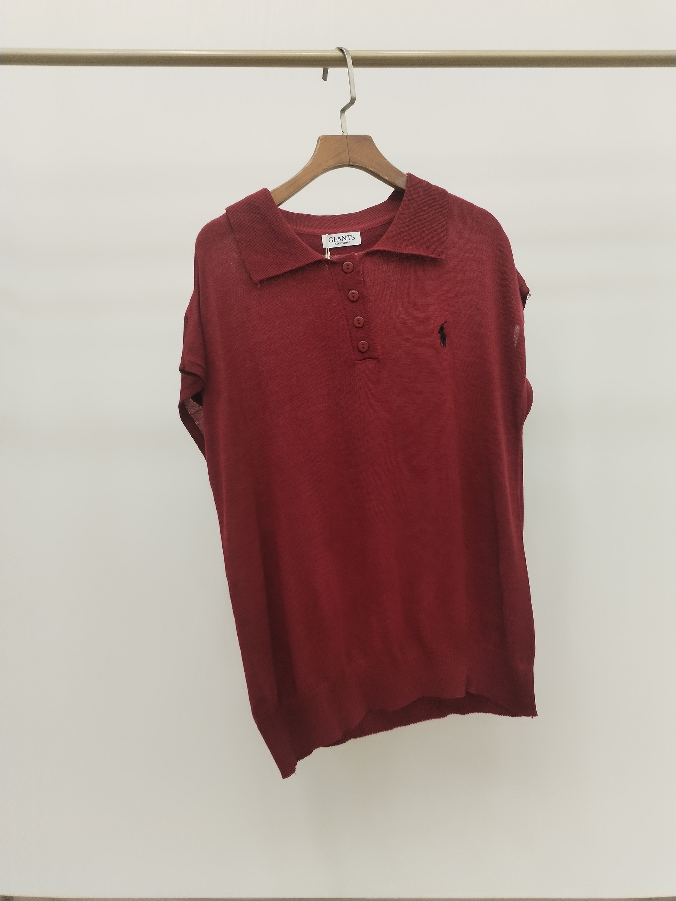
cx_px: 338
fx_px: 755
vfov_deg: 61.7
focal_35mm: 29
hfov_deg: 48.2
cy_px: 450
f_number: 1.8
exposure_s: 1/60
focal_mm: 4.75
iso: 165
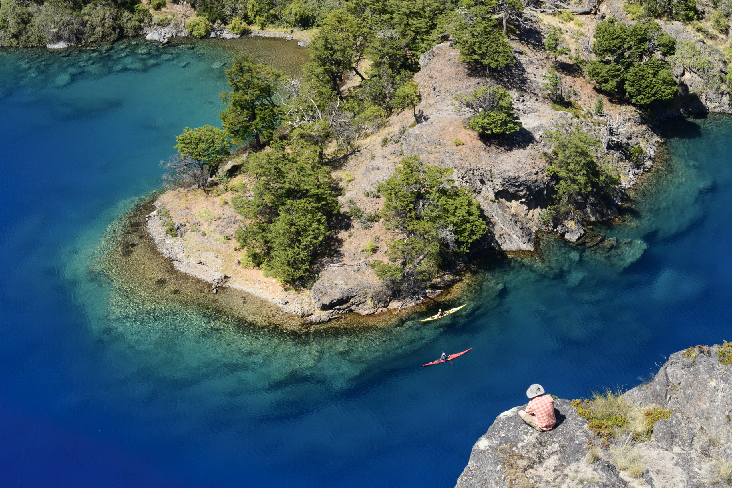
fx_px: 1423
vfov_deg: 19.5
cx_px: 366
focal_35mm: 70
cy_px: 244
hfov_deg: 28.8
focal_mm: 70
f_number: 8
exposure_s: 1/400
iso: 800
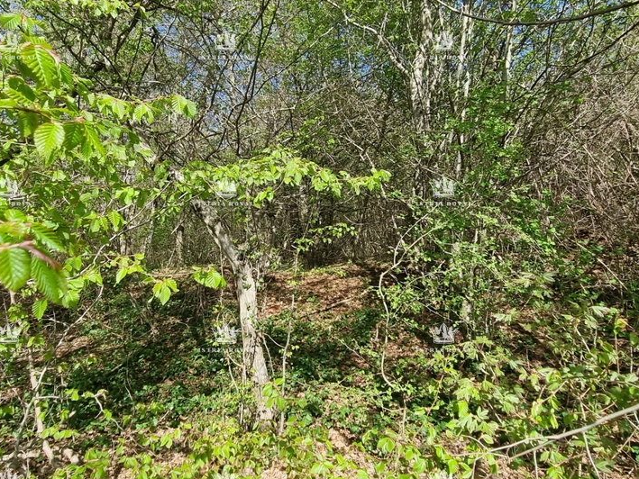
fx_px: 406
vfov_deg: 61.0
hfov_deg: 76.3
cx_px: 297
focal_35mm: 22
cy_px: 216
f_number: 2.2
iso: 50
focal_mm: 2.2
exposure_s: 1/770
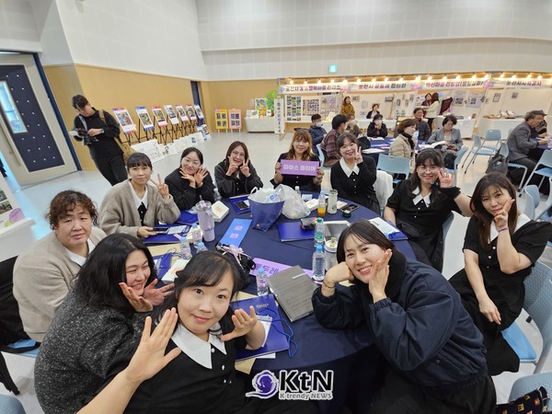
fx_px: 207
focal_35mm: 13
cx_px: 276
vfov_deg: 89.9
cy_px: 207
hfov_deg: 106.2
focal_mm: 2.2
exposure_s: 1/60
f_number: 2.2
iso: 400
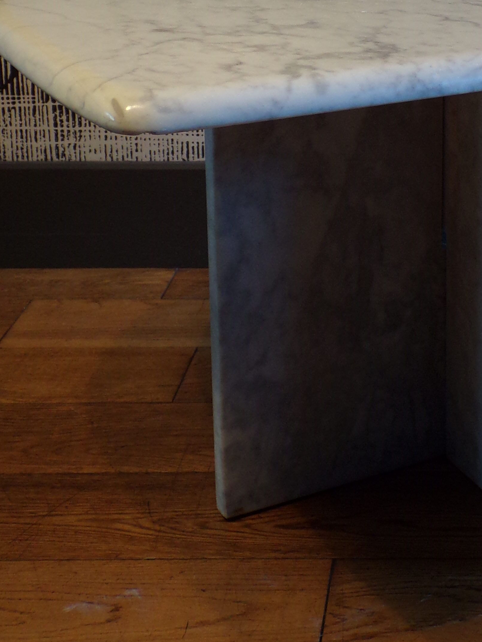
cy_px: 52
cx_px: 447
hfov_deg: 20.8
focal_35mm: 69
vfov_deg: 27.1
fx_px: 1281
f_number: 3.2
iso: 149
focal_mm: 5.8
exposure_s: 1/34
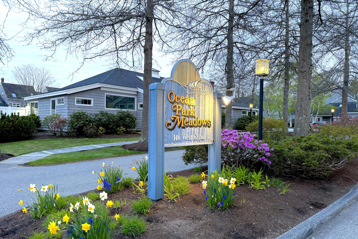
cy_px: 127
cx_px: 179
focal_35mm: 25
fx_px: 249
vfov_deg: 51.3
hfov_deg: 71.5
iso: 200
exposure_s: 1/60
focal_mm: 6.76
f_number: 1.78
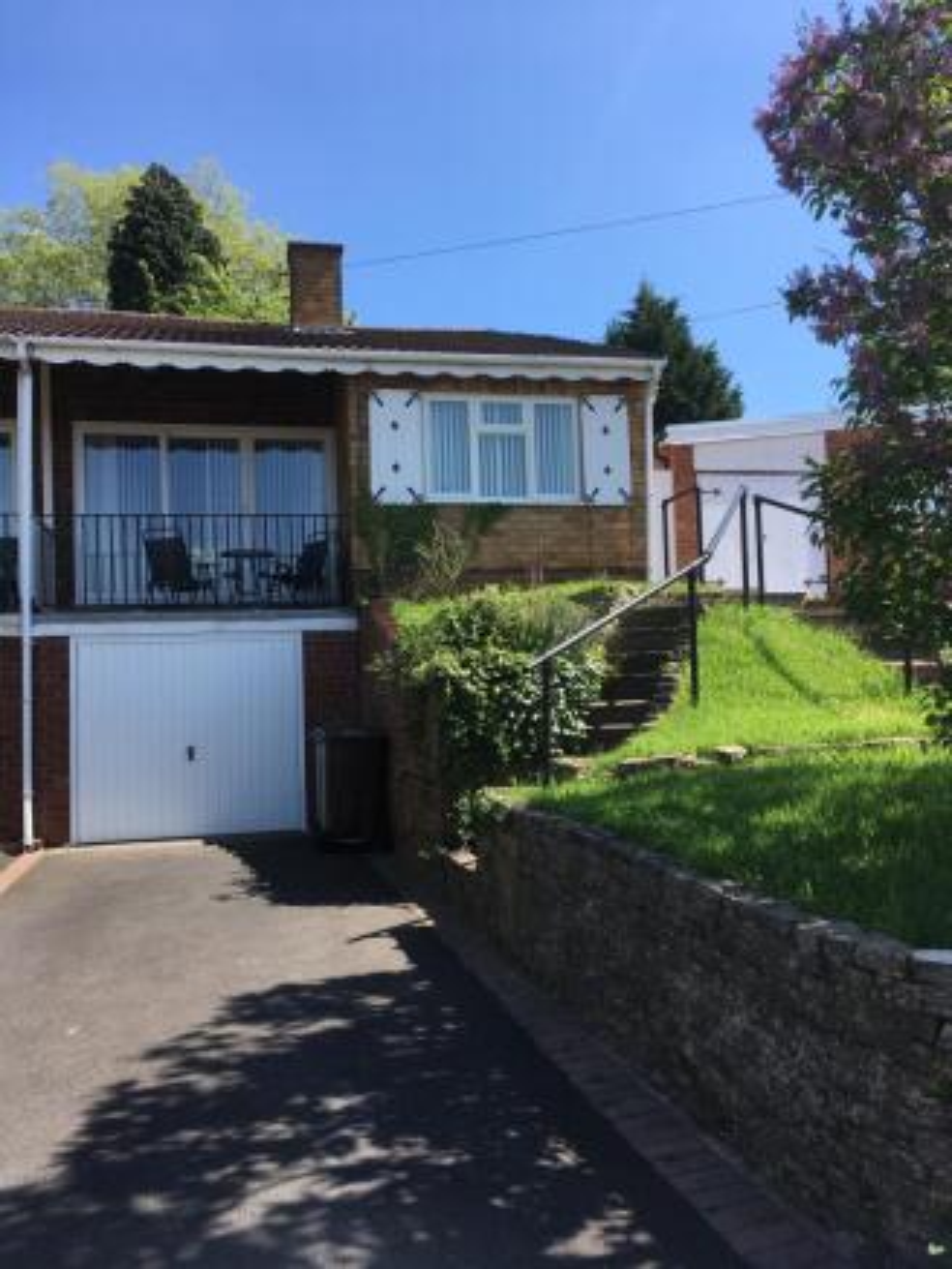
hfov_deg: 48.2
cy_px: 634
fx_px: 1063
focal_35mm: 29
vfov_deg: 61.6
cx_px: 476
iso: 25
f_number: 2.2
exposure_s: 1/818
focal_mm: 4.15
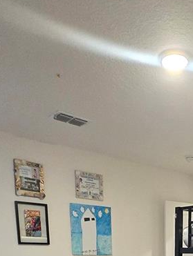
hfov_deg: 32.6
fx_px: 312
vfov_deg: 34.5
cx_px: 175
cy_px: 316
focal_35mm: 42
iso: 640
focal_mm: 1.7
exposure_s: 1/60.2
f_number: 2.2
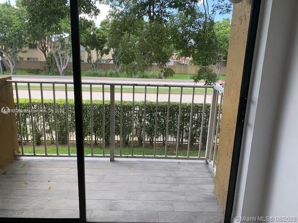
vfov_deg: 53.1
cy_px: 112
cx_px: 149
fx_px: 224
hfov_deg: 67.3
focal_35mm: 26
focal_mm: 4.25
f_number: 1.8
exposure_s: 1/122
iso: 32
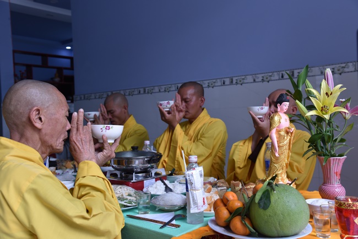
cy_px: 120
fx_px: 378
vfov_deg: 35.1
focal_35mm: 38
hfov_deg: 50.7
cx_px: 179
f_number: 5.6
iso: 400
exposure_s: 1/125
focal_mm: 38
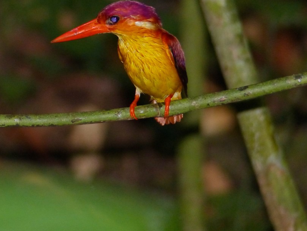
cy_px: 60
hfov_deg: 1.9
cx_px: 134
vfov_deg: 1.4
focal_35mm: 1071
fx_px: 9497
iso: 400
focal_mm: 108
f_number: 2.8
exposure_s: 1/125
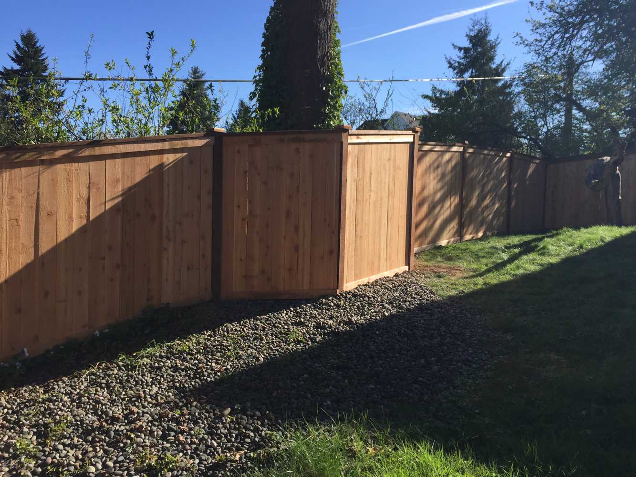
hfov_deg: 61.7
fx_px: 533
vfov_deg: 48.2
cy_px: 238
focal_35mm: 29
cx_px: 318
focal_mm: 4.15
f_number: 2.2
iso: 32
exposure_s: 1/1276
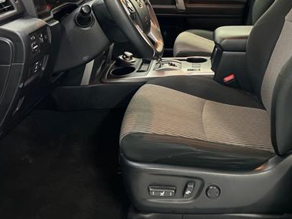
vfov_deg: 32.2
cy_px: 52
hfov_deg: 42.0
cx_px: 207
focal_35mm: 44
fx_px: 371
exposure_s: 1/30
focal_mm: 5.7
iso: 500
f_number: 1.5
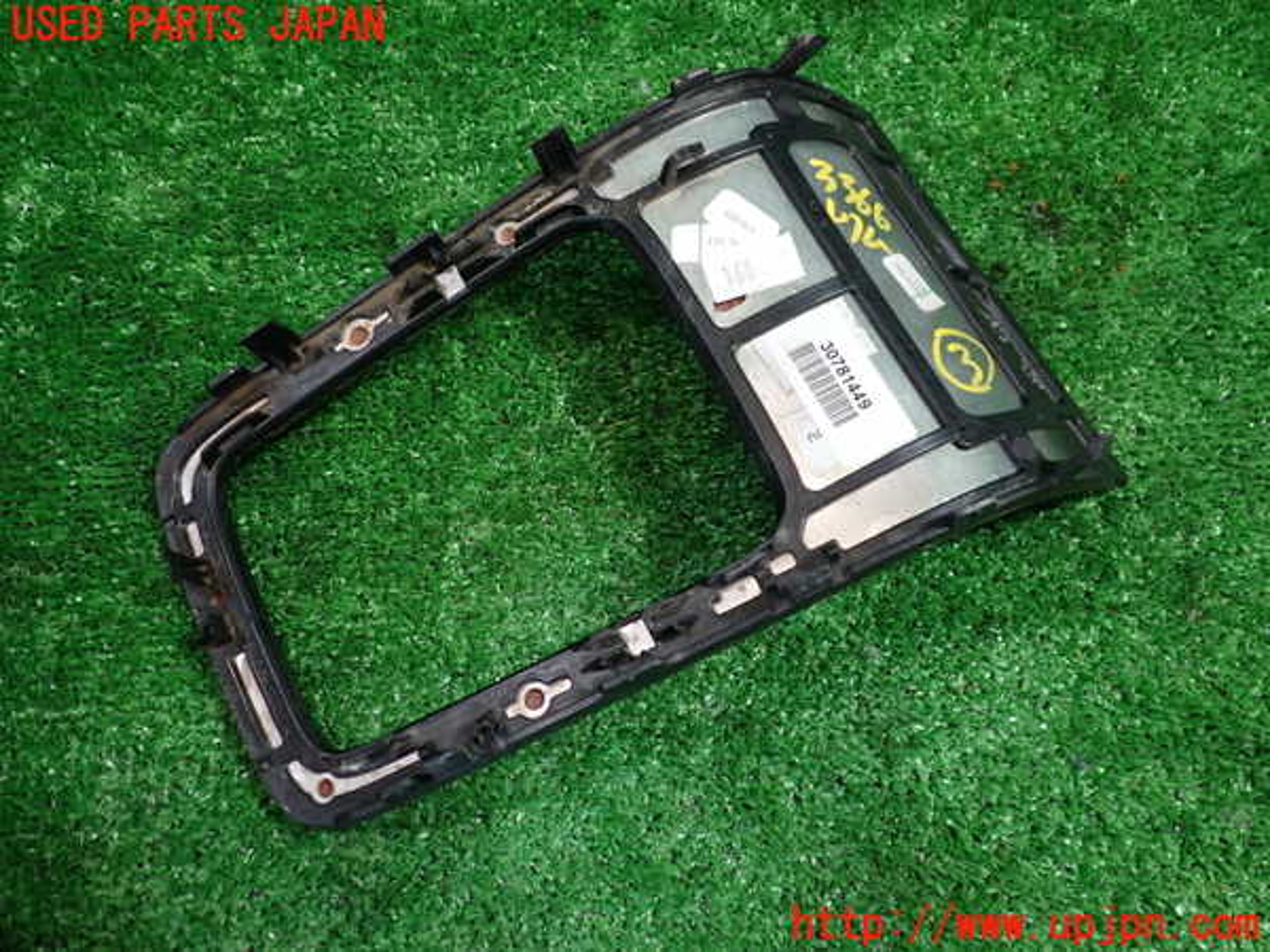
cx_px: 635
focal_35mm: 30
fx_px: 1101
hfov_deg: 60.0
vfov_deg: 46.8
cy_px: 476
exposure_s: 1/30
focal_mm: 5.4
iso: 200
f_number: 2.3
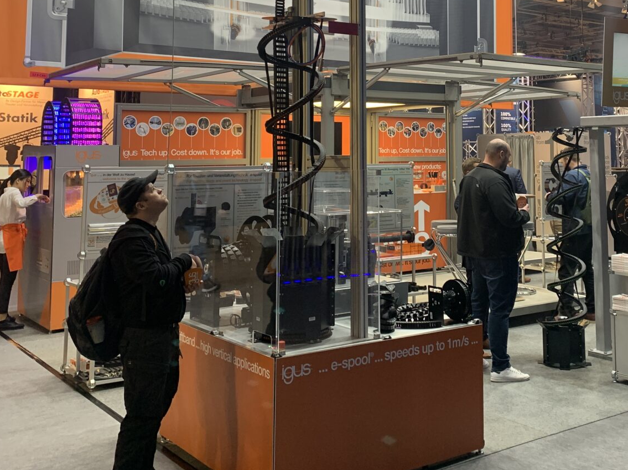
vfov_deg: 31.8
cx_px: 409
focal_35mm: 44
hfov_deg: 42.5
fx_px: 798
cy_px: 81
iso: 100
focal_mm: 4.25
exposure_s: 1/100
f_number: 1.8
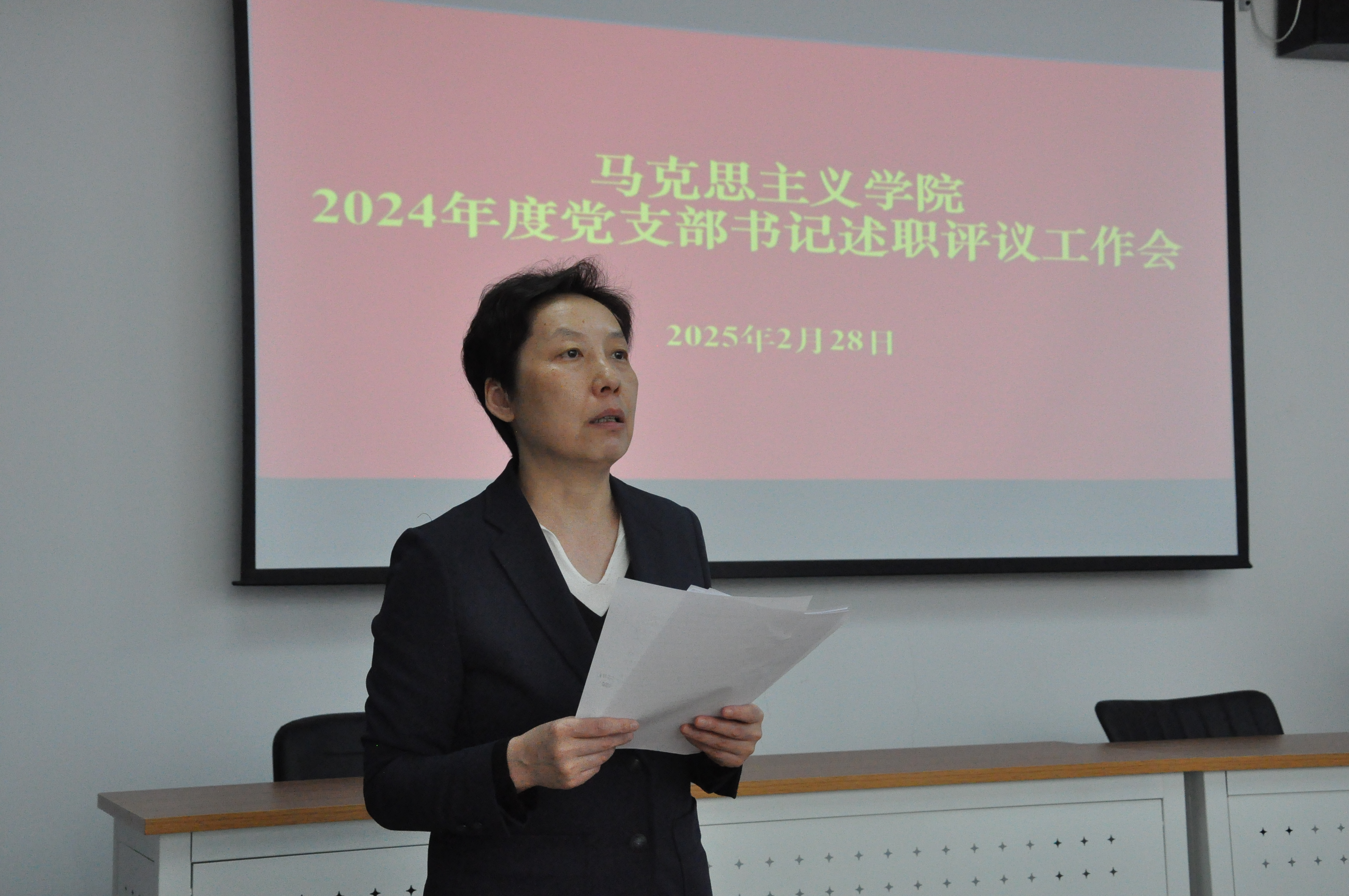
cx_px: 674
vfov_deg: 23.7
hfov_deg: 35.1
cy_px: 448
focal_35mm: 57
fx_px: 2133
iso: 3200
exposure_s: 1/250
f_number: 8
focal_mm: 38
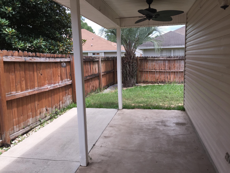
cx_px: 115
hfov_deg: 61.7
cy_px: 86
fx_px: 193
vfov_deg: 48.2
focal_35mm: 29
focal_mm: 4.15
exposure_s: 1/1099
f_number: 2.2
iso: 32
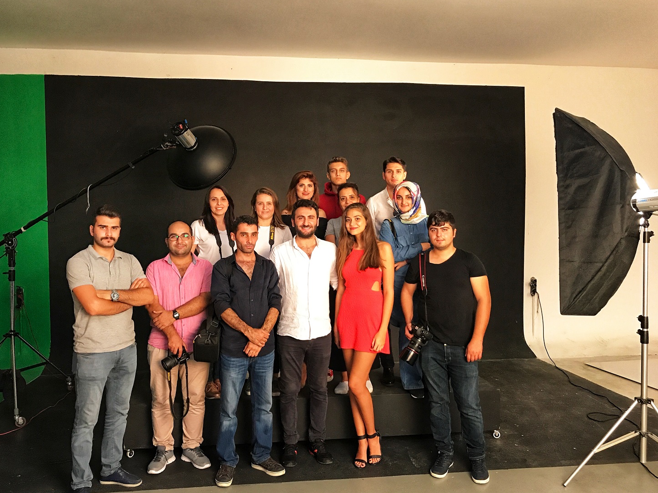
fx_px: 551
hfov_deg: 61.6
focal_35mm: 29
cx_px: 319
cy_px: 251
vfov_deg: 48.2
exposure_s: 1/16
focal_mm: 3.99
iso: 100
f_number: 1.8
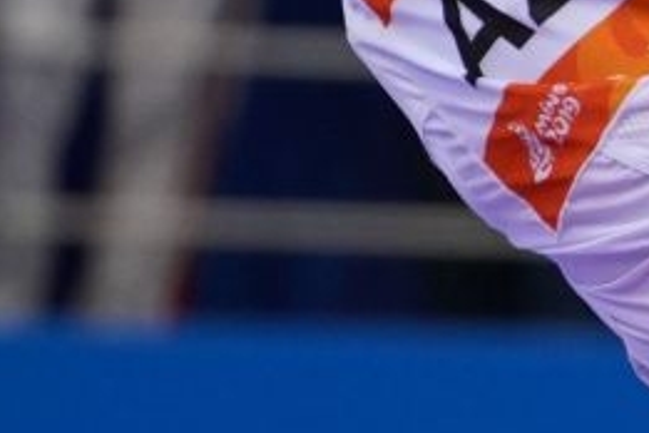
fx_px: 24660
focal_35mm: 1368
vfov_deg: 1.0
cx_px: 2059
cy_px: 199
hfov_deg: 1.5
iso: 1250
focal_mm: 198
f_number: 2.8
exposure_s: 1/1000
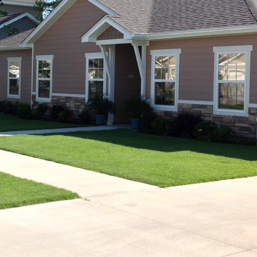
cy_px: 90
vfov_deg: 22.7
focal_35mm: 76
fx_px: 638
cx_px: 46
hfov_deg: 22.4
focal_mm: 4.28
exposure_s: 1/1779
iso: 50
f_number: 2.4
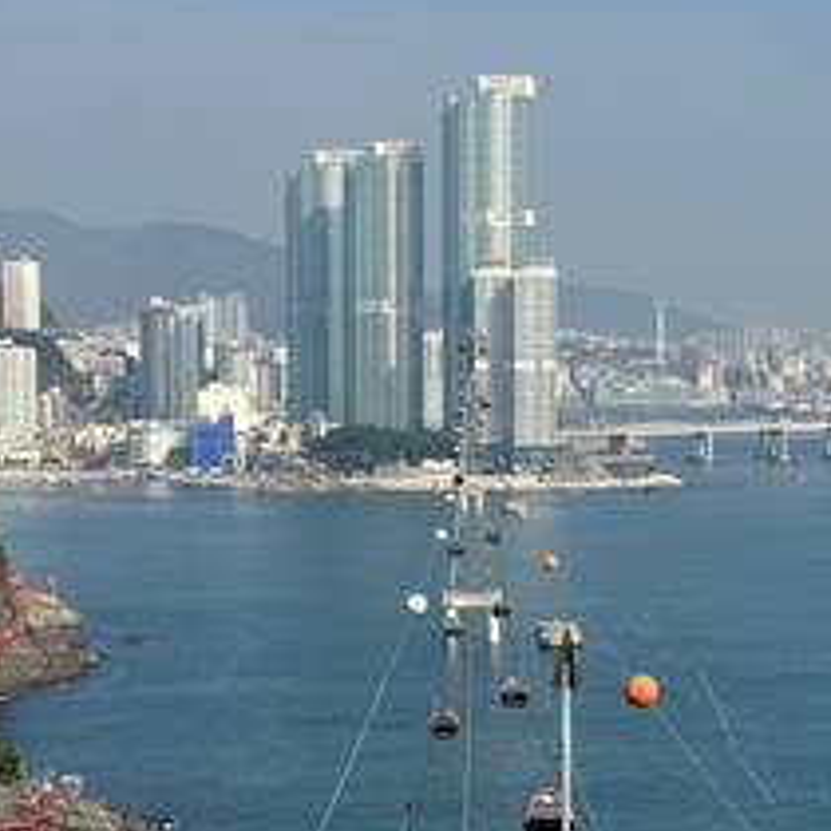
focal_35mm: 97
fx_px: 2635
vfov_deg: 17.9
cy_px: 566
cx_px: 554
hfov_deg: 17.9
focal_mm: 6.86
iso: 64
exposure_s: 1/4566
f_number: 1.78
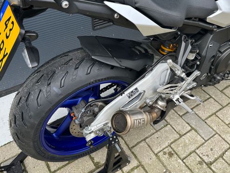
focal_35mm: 31
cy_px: 70
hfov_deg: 58.3
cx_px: 119
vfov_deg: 45.3
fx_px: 206
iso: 80
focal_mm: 6.86
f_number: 1.78
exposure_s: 1/407
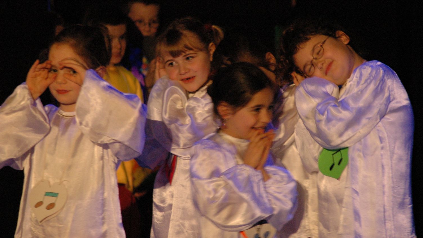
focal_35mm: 229
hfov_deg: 9.4
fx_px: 2563
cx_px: 212
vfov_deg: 5.3
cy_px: 114
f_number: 4.5
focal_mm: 145
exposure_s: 1/25
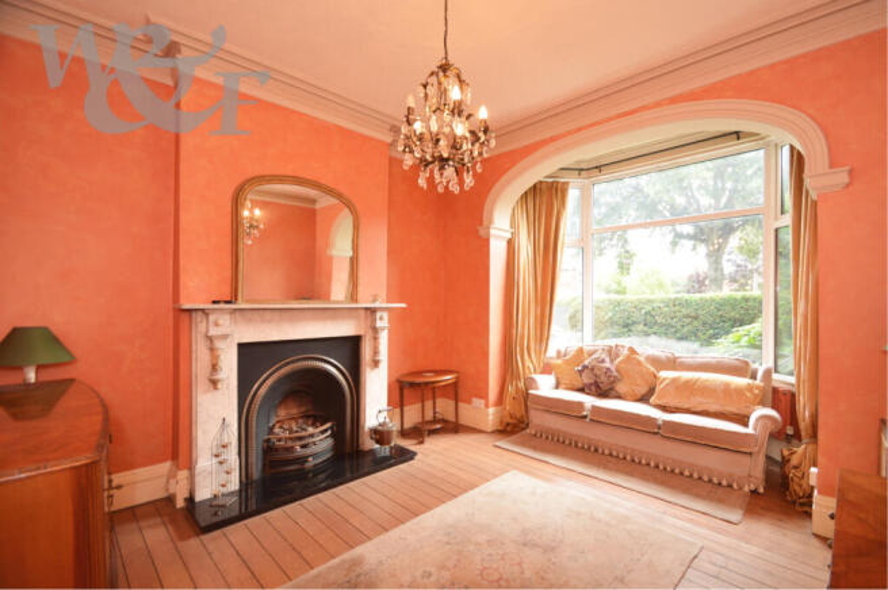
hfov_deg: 100.4
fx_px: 370
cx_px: 444
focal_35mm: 15
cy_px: 295
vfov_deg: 77.2
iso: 400
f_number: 4
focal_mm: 10
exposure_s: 1/60
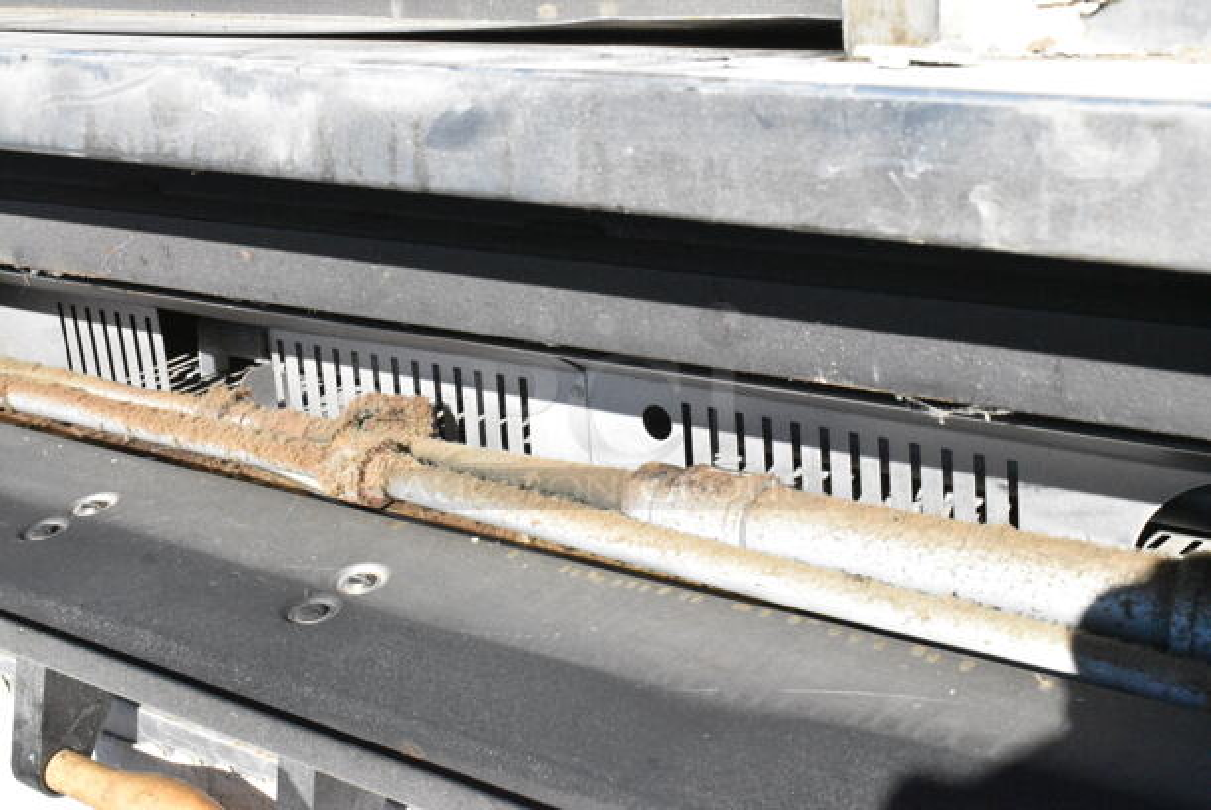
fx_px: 1717
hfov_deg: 38.8
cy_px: 405
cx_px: 606
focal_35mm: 51
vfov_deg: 26.5
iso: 6400
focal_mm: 34
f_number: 18
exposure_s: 1/1250
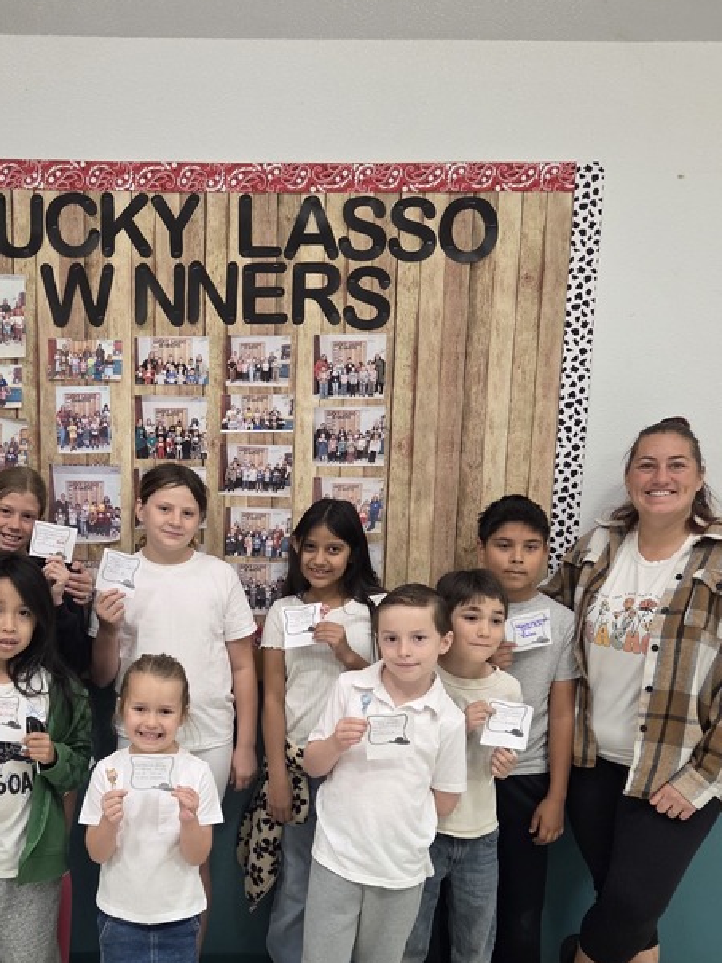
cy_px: 614
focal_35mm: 39
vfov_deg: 47.3
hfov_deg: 36.2
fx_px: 1085
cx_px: 212
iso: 640
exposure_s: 1/120
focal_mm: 5.4
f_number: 1.8
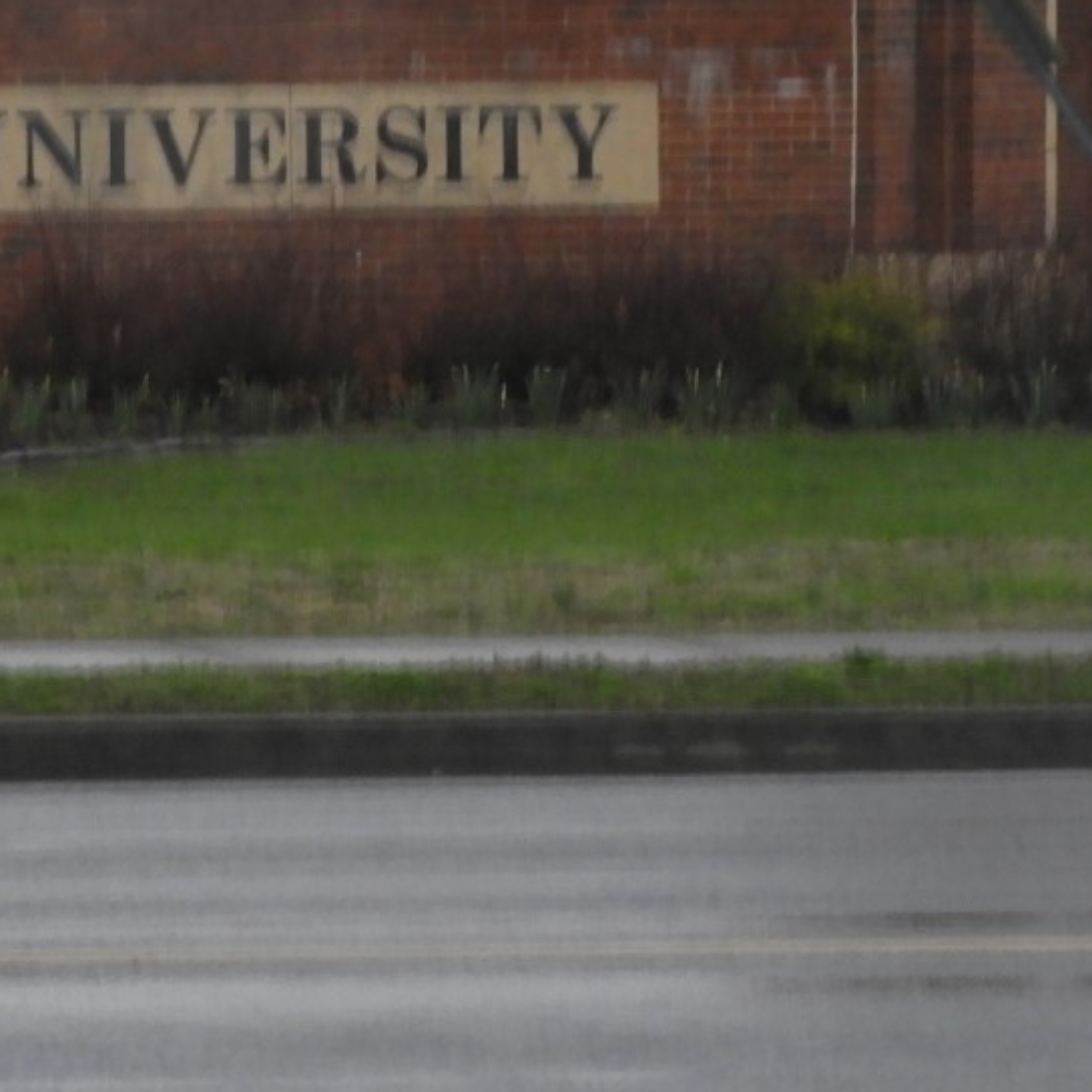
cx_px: 122
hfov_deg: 5.5
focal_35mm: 316
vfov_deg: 5.5
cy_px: 100
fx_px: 11278
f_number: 5
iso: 400
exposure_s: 1/50
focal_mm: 24.2
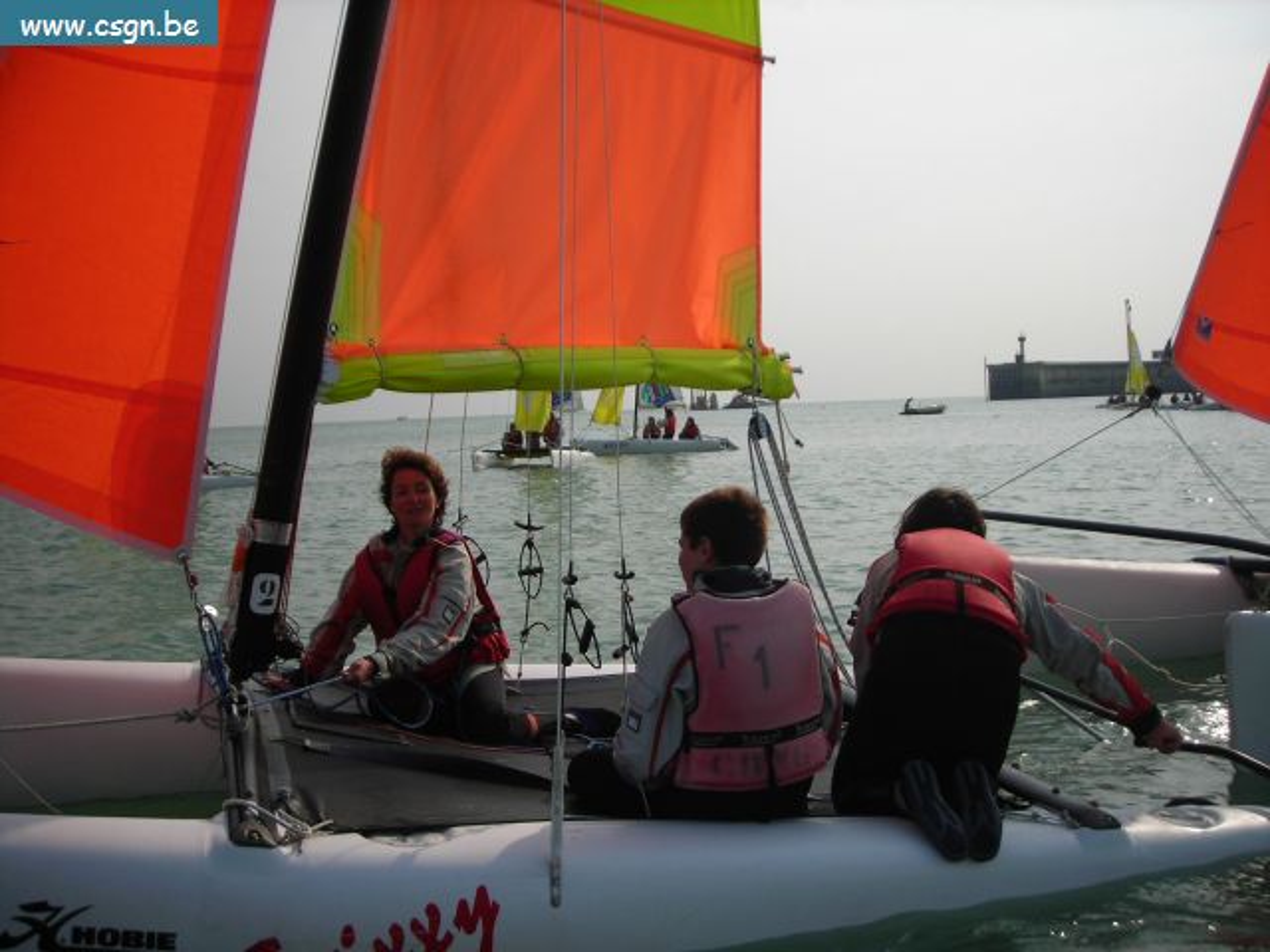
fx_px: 1504
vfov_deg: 35.1
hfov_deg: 45.8
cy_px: 476
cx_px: 635
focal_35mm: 41
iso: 50
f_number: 6.6
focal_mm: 6.8
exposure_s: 1/281
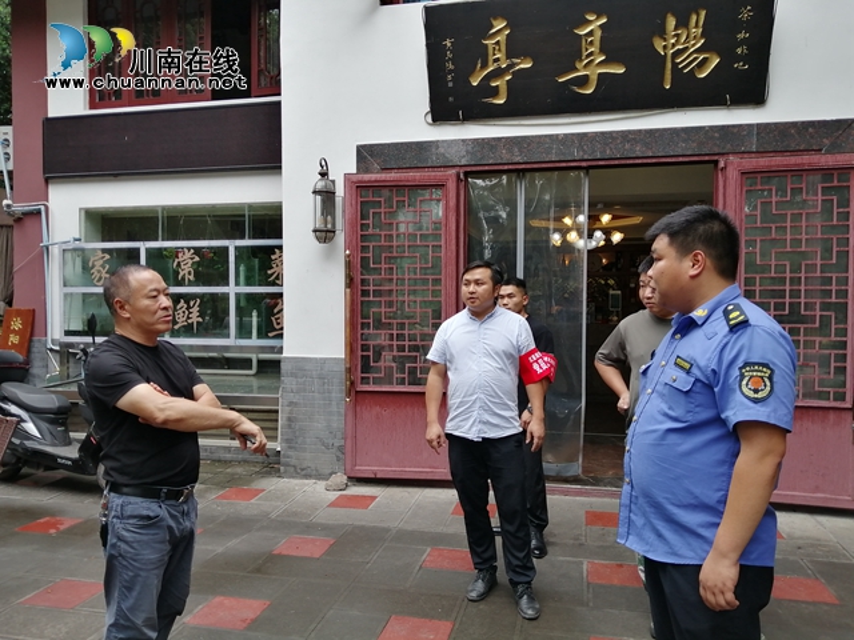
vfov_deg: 53.1
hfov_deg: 67.3
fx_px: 641
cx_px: 427
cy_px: 320
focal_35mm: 26
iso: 50
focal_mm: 3.64
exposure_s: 1/214
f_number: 1.8
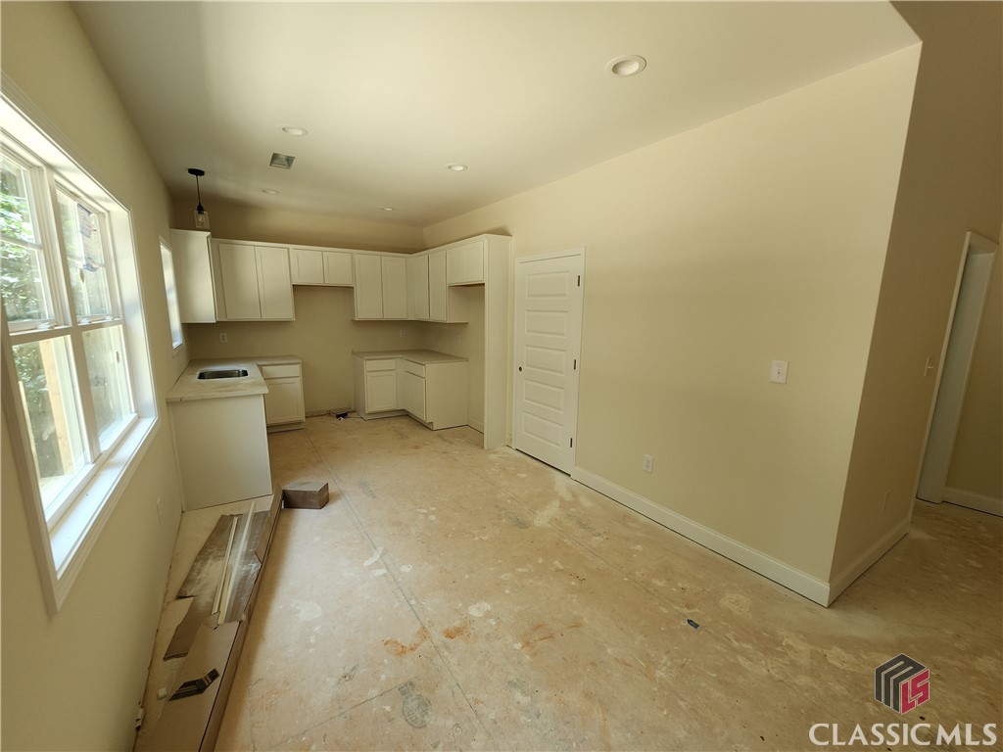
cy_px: 376
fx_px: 377
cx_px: 502
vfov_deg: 89.9
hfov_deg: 106.2
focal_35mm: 13
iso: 50
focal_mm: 2.2
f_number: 2.2
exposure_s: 1/60
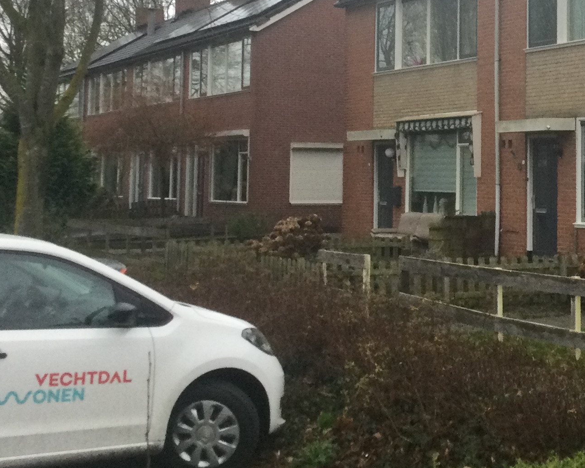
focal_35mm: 77
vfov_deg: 19.5
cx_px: 487
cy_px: 37
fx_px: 1333
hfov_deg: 24.3
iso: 40
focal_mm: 3.3
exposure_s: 1/33
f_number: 2.4
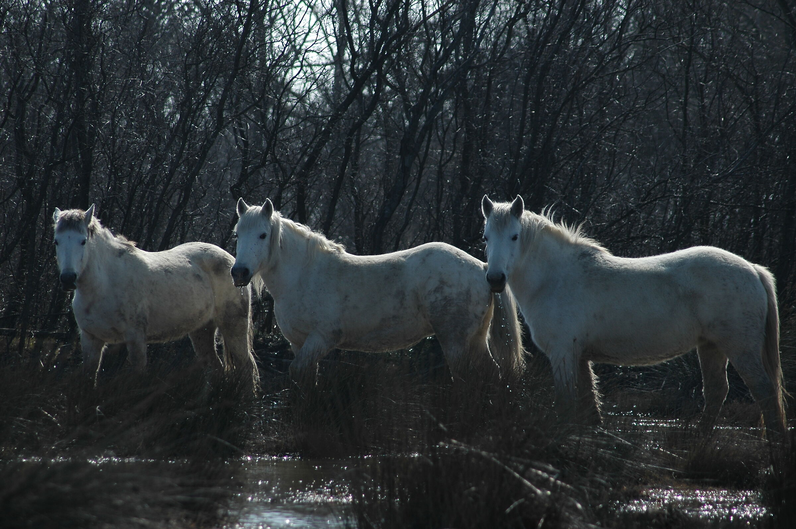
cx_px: 398
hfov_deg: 6.9
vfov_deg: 4.6
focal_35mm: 300
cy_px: 264
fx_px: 6628
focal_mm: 200
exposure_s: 1/1000
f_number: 5.6
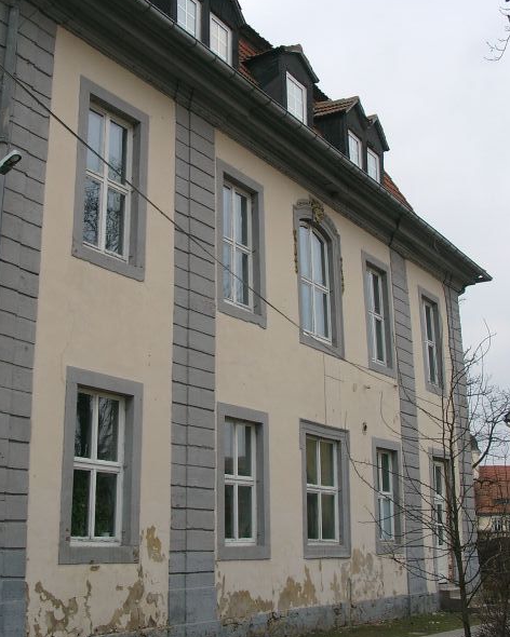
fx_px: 849
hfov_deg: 33.4
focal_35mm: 45
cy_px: 280
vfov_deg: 41.1
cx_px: 216
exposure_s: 1/312
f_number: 4
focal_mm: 7.13
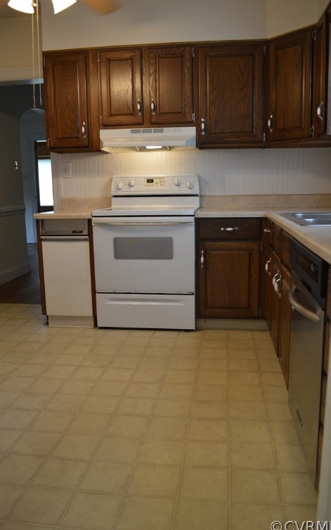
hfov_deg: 44.5
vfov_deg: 66.5
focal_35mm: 28
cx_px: 171
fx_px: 404
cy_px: 269
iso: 400
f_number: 3.5
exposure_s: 1/50
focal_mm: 18
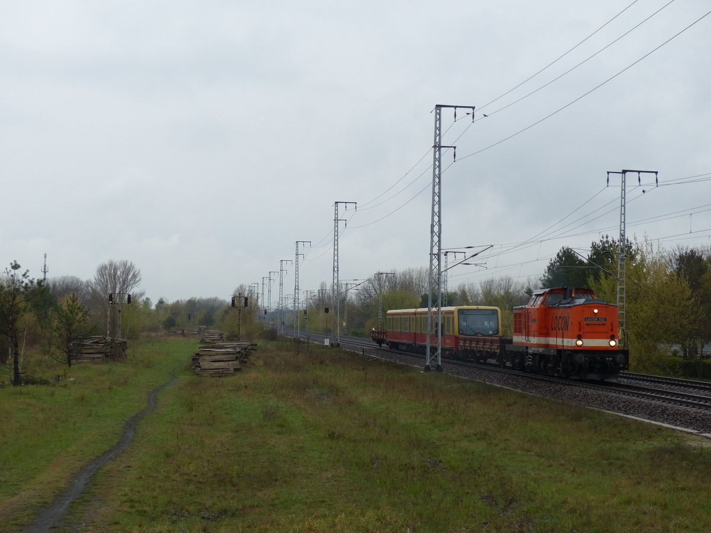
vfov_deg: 22.3
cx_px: 356
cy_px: 266
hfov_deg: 29.4
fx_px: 1356
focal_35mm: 66
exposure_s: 1/800
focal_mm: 11.9
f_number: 2.8
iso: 200
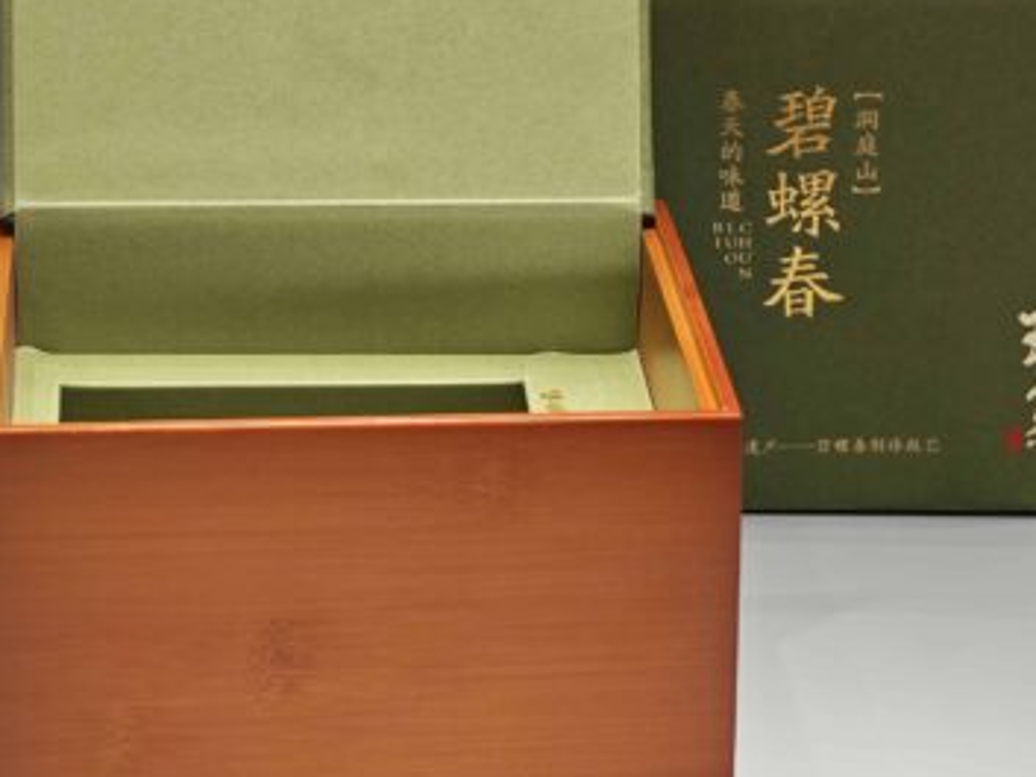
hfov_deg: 14.5
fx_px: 4072
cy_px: 246
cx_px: 458
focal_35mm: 136
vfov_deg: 10.9
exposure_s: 1/100
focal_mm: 10.1
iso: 250
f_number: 2
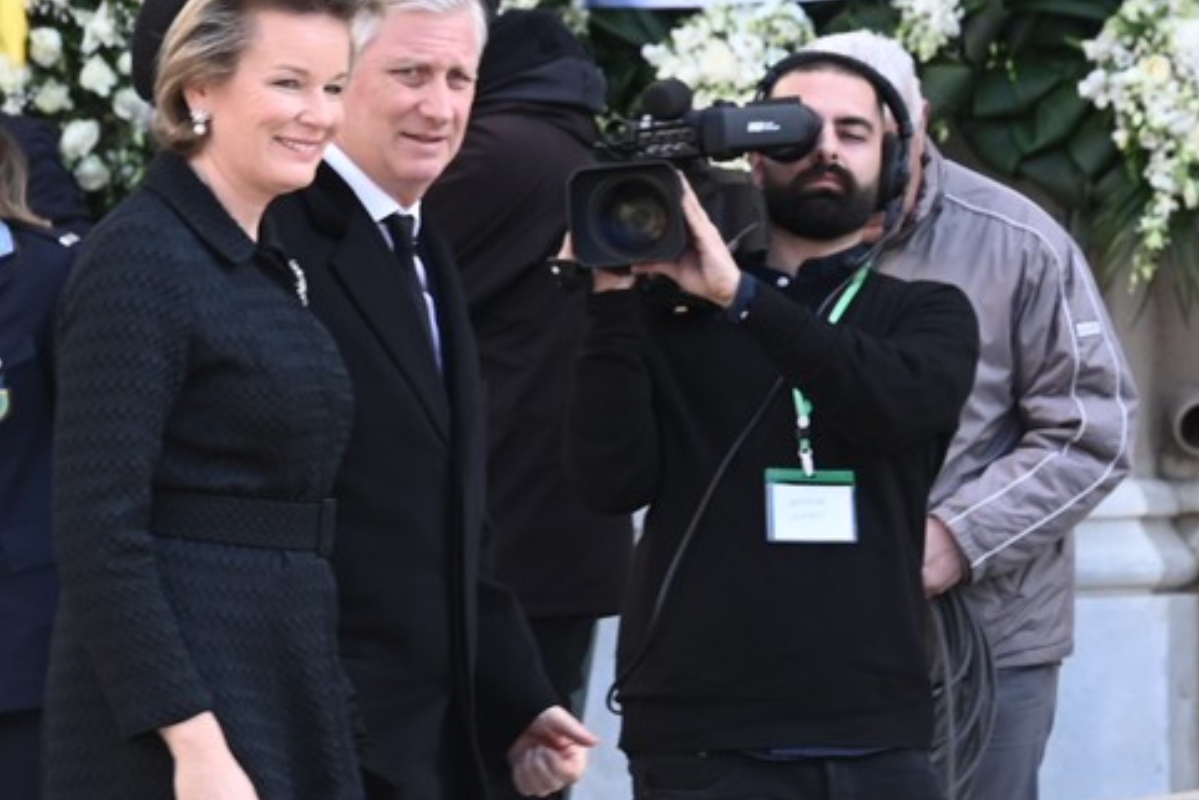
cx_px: 509
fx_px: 6396
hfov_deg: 10.7
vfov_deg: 7.2
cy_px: 452
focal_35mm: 192
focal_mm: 120
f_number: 7.1
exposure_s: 1/200
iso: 400
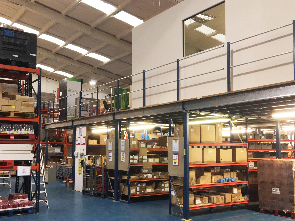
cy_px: 135
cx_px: 123
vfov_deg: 36.7
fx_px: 332
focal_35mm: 39
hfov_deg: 47.7
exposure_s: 1/33
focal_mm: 4.15
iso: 80
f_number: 2.2
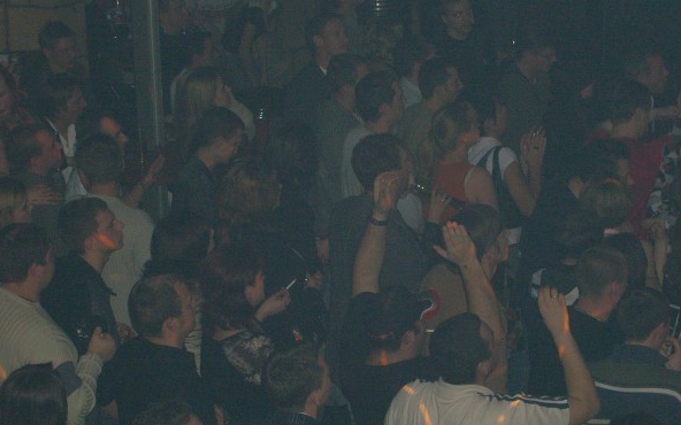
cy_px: 249
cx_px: 339
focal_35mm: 102
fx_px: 1893
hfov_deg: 20.4
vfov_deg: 12.8
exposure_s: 1/60
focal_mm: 19.7
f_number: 4.8
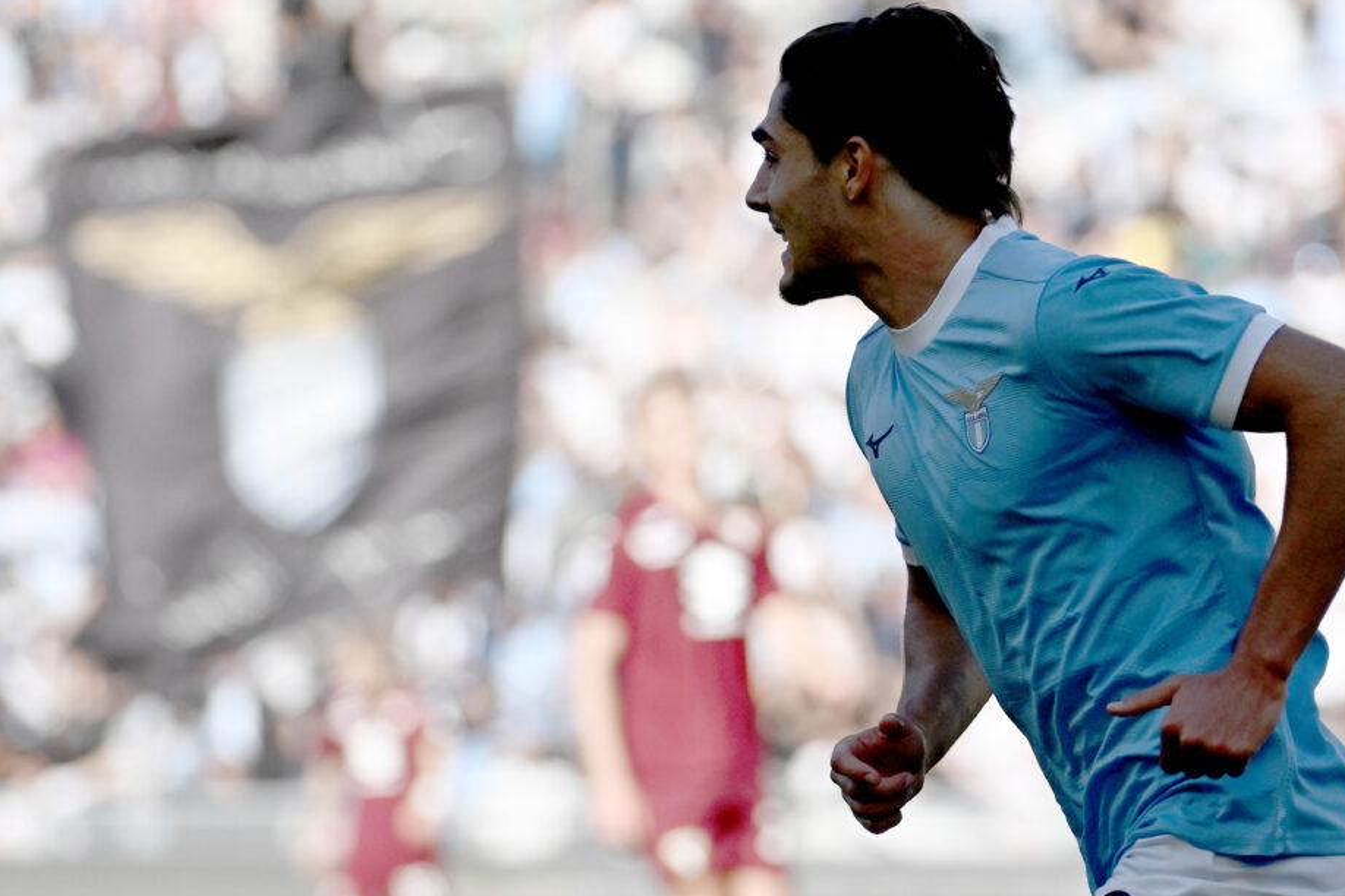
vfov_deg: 3.7
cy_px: 425
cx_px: 749
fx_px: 13748
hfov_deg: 5.6
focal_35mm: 368
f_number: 4
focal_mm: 220
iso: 640
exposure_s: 1/5000
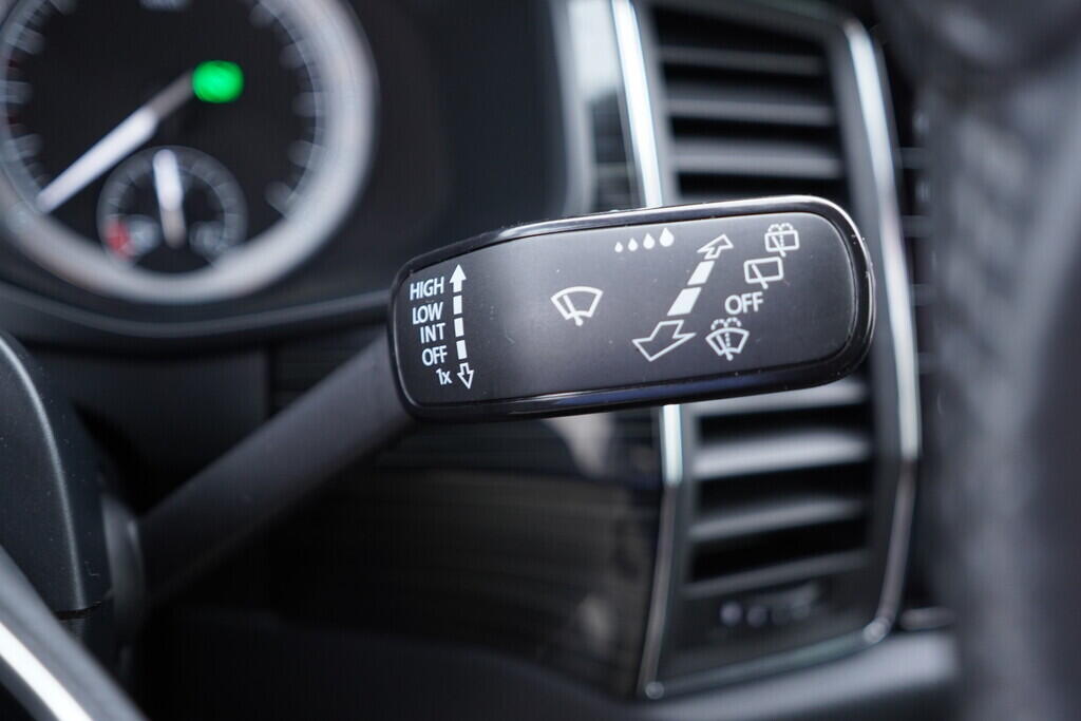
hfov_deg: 53.1
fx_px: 1081
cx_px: 540
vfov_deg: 36.9
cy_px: 360
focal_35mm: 36
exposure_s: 1/40
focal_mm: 24
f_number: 2.8
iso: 500
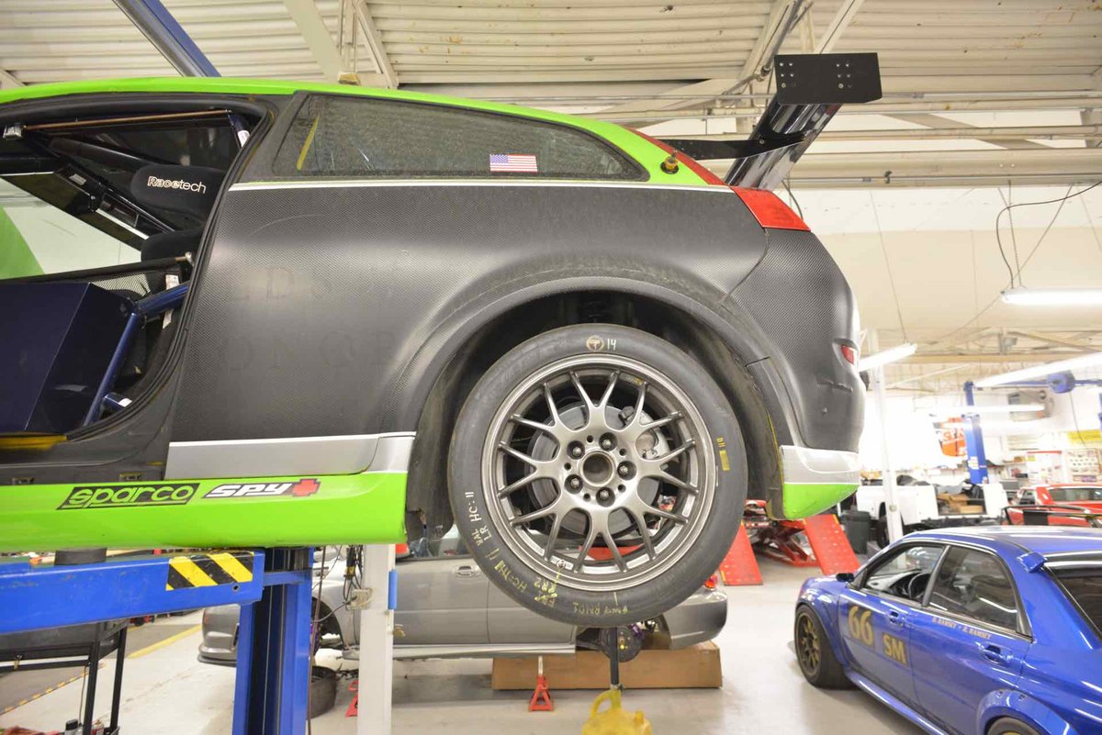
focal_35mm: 20
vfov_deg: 62.0
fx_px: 612
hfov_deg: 84.0
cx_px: 551
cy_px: 368
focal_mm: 20
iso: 3200
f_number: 5.6
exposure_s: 1/50
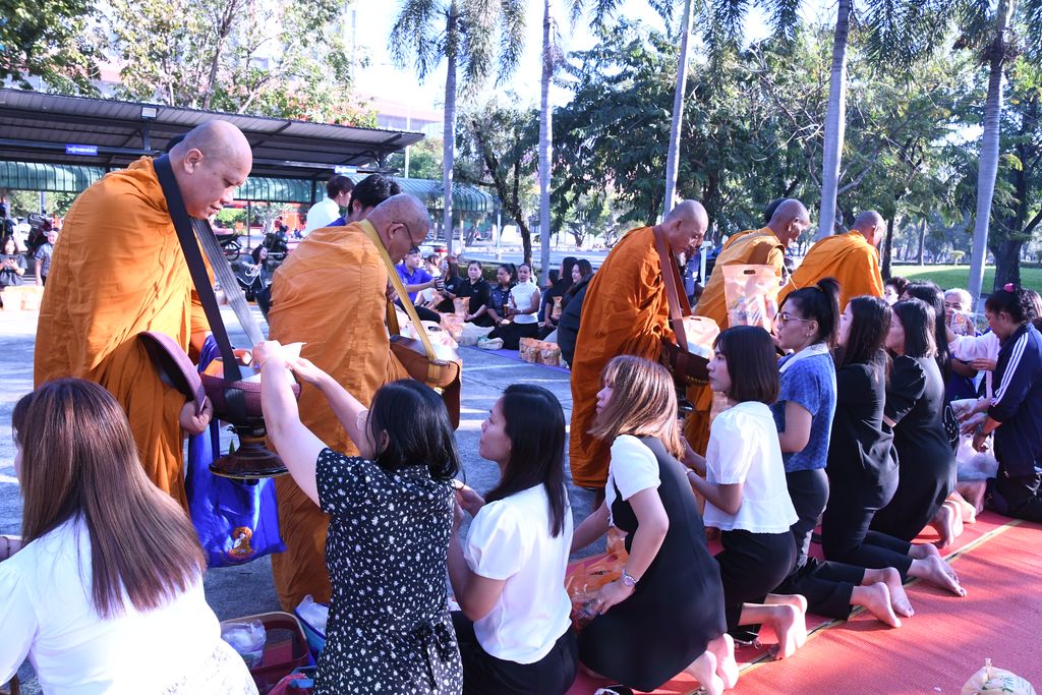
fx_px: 782
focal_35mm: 27
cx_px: 521
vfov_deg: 47.9
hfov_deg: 67.4
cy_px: 348
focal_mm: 18
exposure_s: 1/320
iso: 1250
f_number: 9
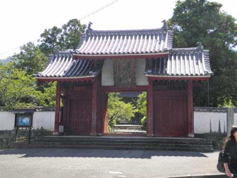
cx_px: 118
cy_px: 89
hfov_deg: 40.4
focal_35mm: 47
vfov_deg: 30.9
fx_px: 322
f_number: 3.9
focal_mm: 8.6
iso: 100
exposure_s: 1/200
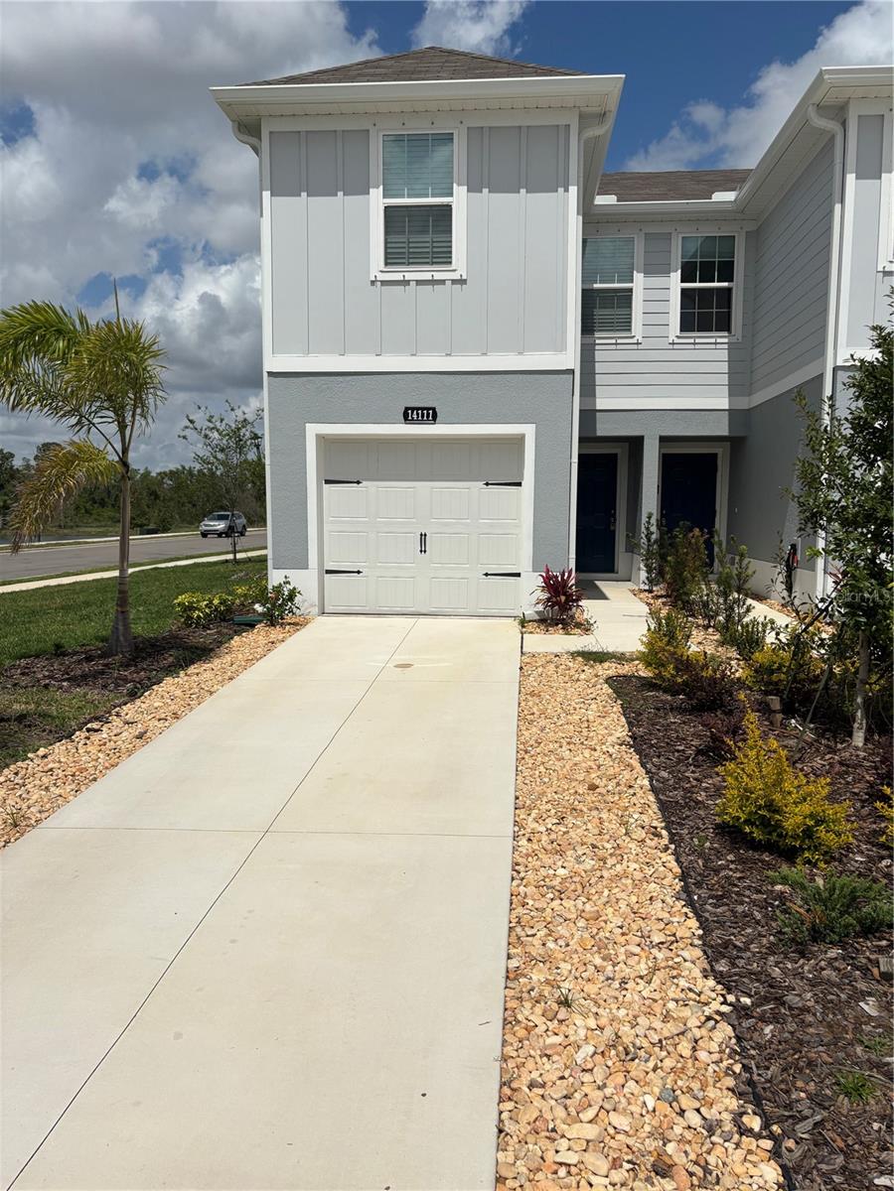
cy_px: 596
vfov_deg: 67.3
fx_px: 895
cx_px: 447
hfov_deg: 53.1
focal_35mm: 26
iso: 50
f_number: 1.6
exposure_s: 1/16129
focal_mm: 5.96
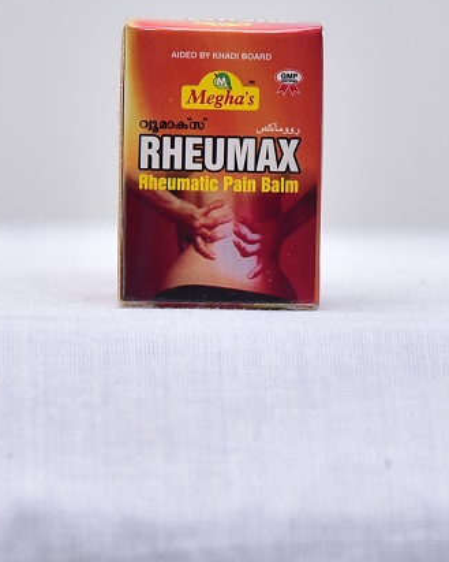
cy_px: 211
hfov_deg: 13.5
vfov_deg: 16.8
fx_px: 1893
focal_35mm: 114
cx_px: 220
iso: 1250
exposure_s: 1/125
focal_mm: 95
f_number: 4
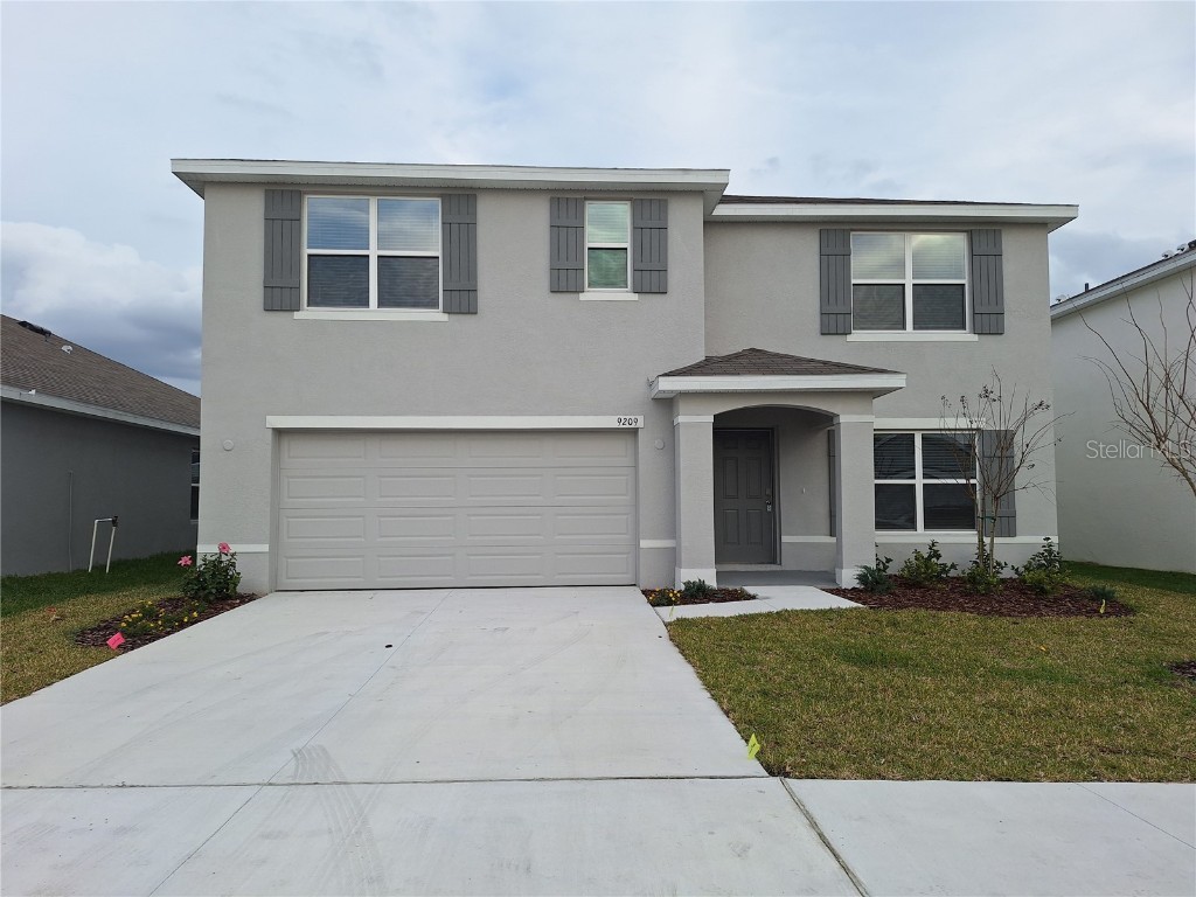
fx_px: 795
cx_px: 598
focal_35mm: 23
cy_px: 448
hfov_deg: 73.9
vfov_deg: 58.9
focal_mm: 5.54
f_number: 1.8
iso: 40
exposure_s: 1/1316
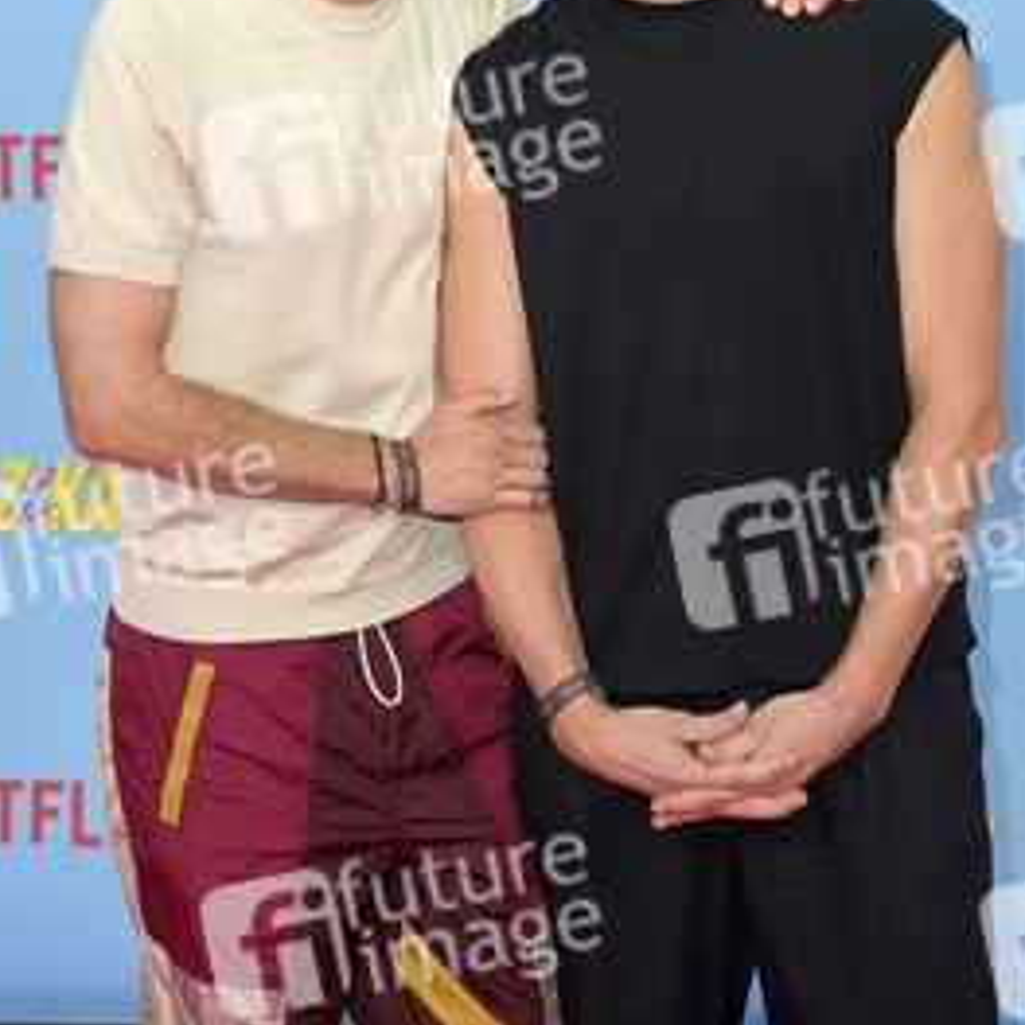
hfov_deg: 17.9
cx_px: 514
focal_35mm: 97
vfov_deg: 17.9
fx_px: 3250
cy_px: 343
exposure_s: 1/125
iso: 640
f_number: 6.3
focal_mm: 75
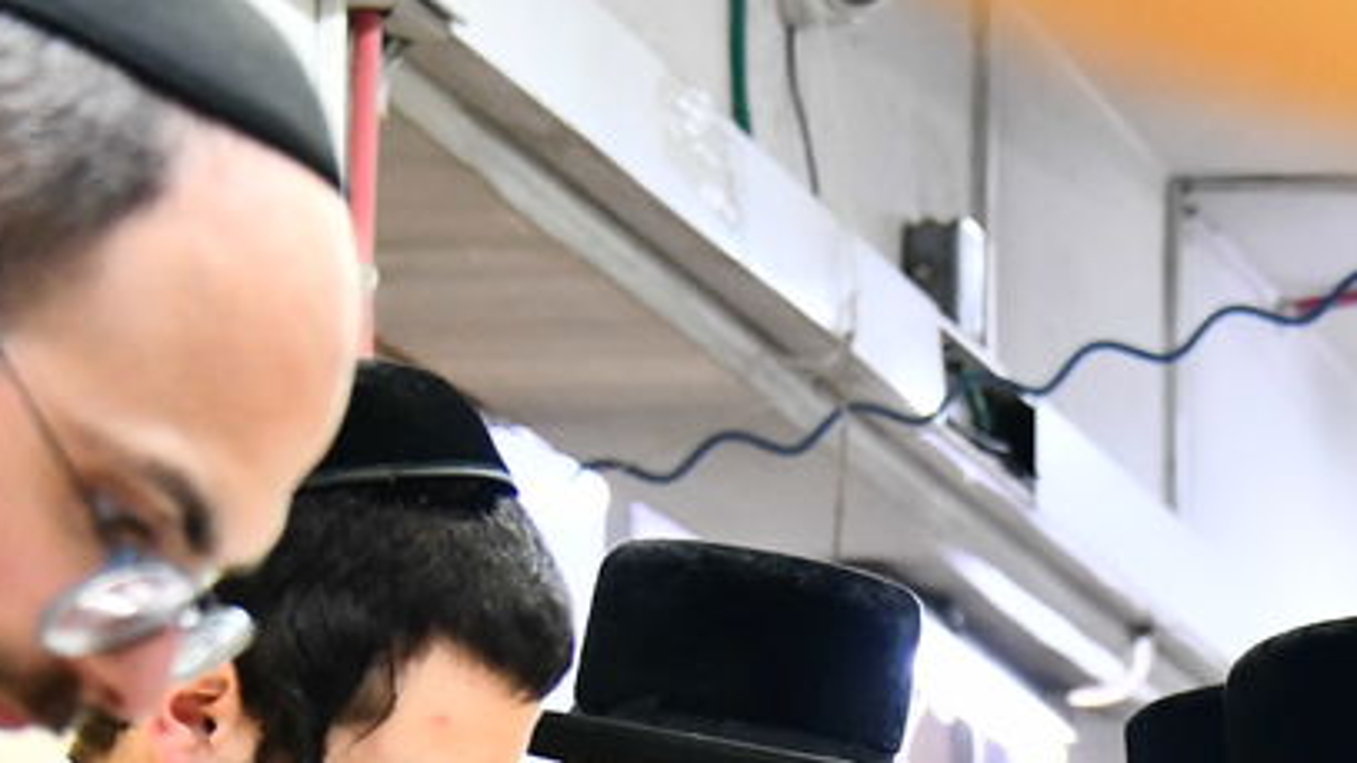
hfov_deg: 9.1
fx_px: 8420
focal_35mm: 234
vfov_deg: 5.1
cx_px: 1457
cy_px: 1338
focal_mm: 65
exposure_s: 1/125
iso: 2500
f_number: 5
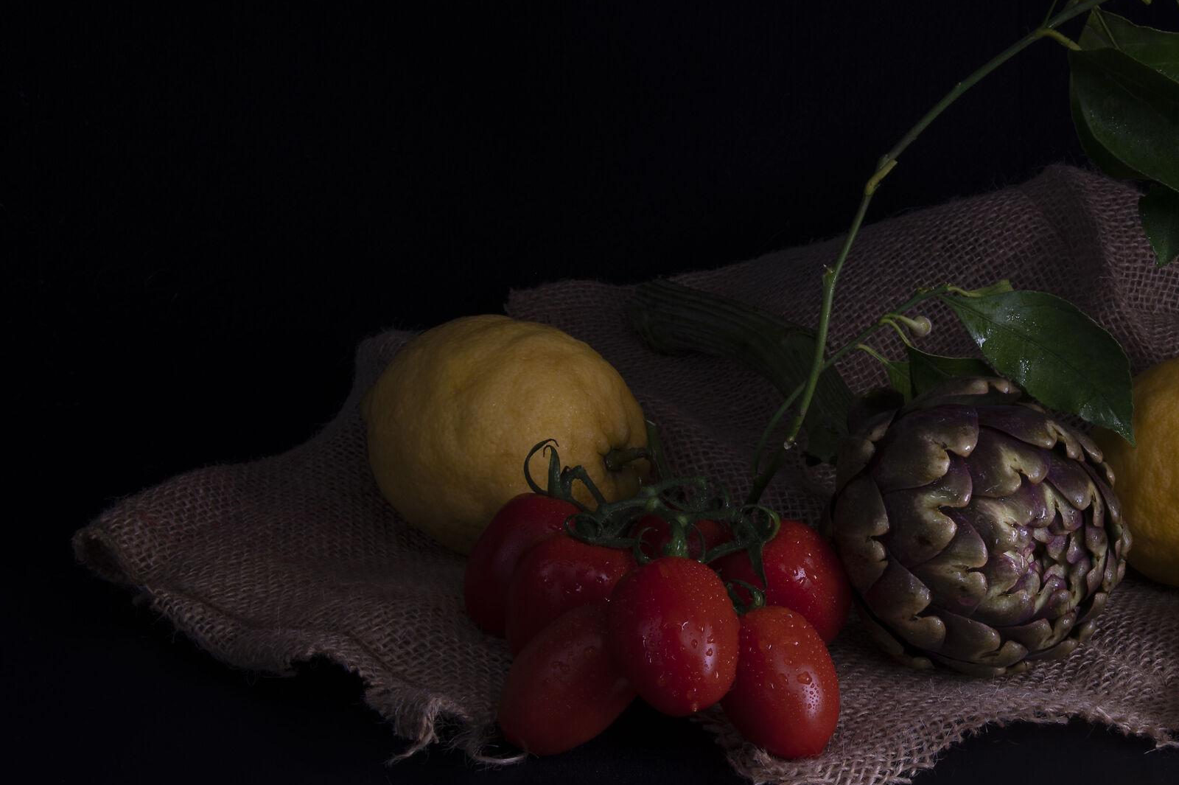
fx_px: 1866
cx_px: 878
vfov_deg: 23.8
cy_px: 369
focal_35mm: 57
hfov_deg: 34.4
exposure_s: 15
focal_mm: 38
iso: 100
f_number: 22
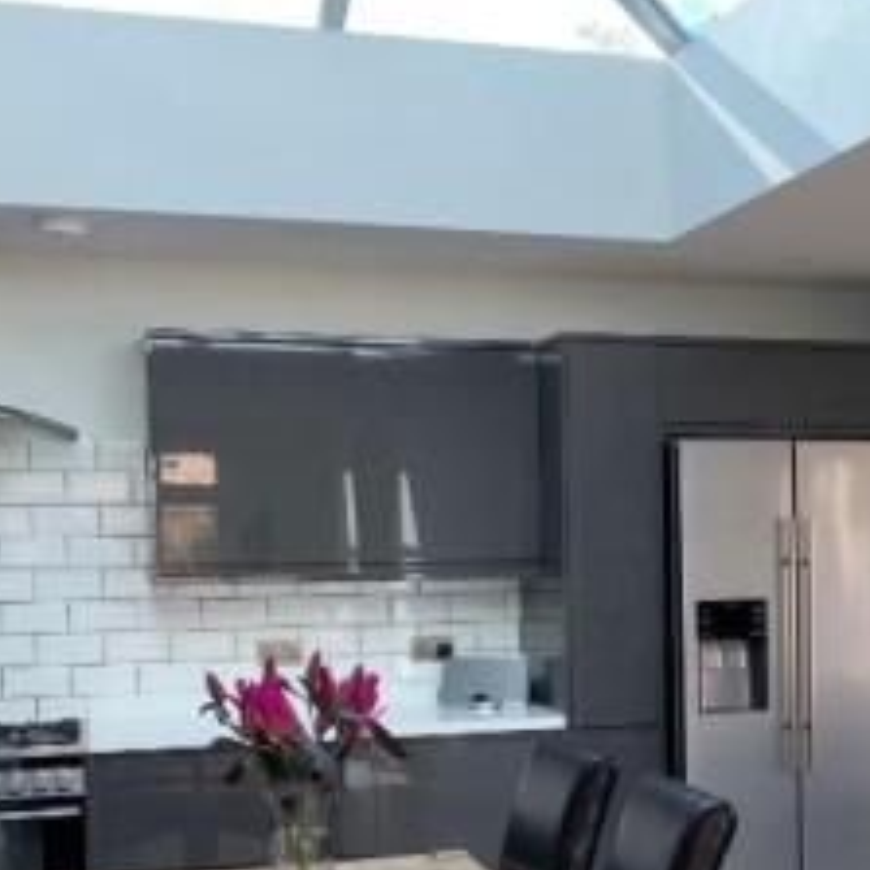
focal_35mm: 60
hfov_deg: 27.8
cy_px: 646
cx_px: 732
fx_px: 1706
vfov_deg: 28.2
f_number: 1.8
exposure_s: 1/158
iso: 25
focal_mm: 4.25
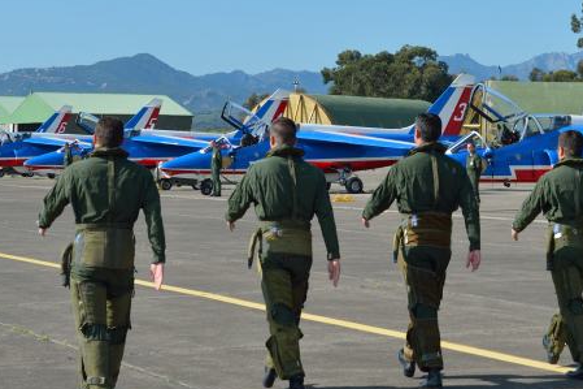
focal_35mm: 107
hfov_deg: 18.8
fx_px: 1732
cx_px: 517
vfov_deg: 12.7
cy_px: 70
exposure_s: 1/800
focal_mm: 48
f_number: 8
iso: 250
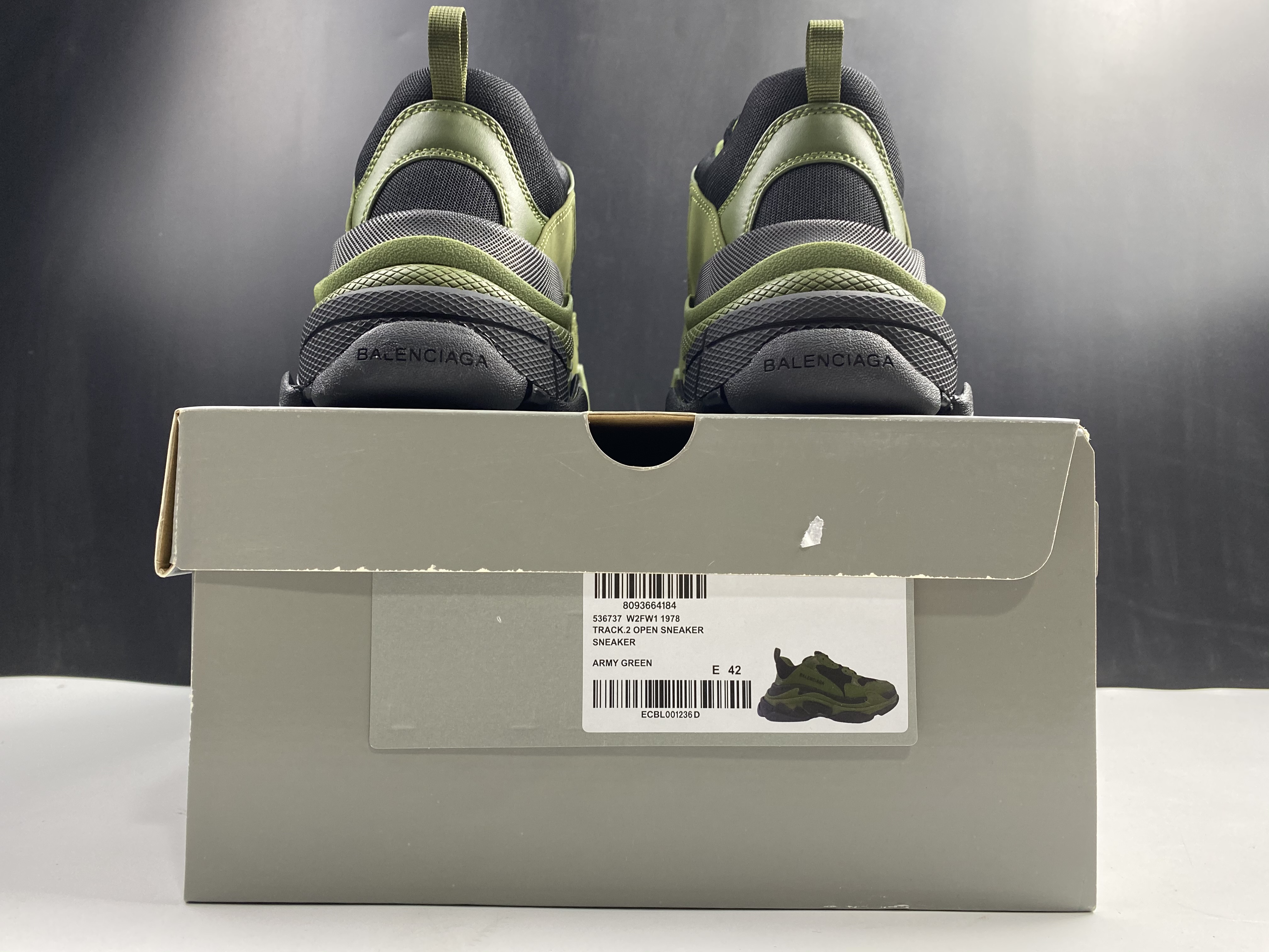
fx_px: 953
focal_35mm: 26
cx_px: 634
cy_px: 476
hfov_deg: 67.3
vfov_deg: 53.1
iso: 100
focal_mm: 4.25
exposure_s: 1/50
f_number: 1.8
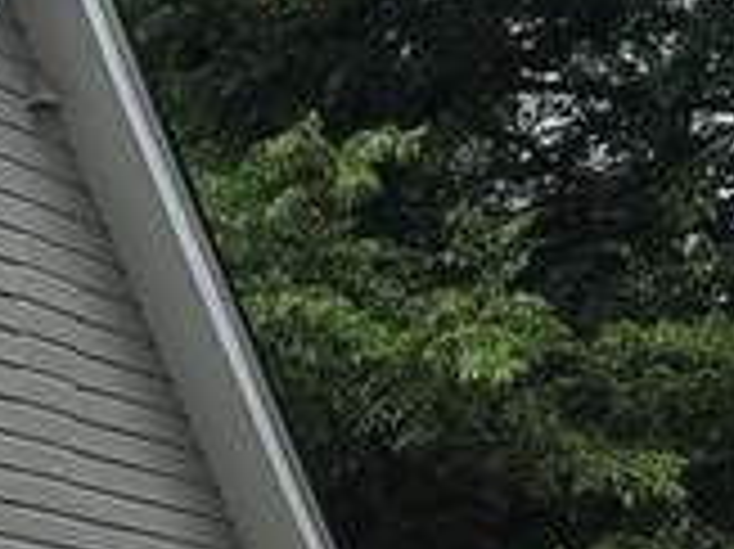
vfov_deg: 8.0
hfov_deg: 9.5
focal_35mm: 181
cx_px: -1112
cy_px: 882
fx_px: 3835
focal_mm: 6.3
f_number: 1.7
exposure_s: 1/596
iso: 12
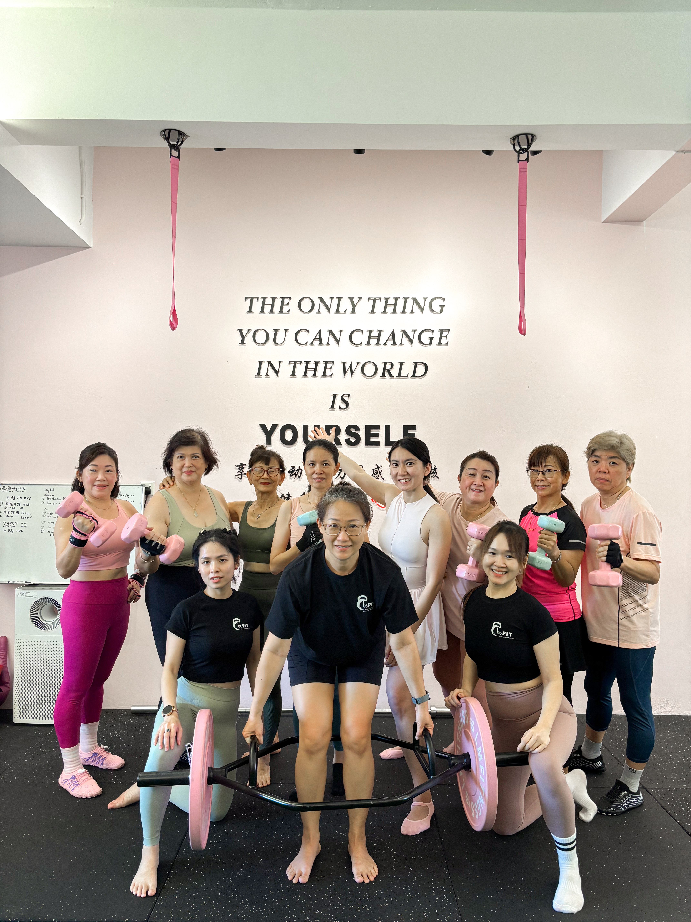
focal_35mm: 26
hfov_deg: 53.1
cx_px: 346
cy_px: 461
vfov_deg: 67.3
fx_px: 692
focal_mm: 5.96
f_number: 1.6
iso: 100
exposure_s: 1/50
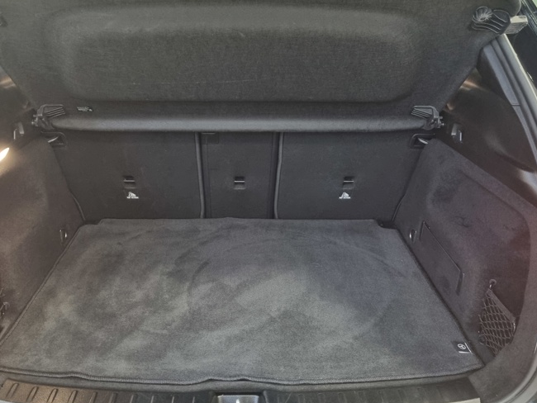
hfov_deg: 56.8
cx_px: 251
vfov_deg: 44.0
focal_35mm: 32
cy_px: 235
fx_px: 497
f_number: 1.8
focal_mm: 5.4
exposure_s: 1/24
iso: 640
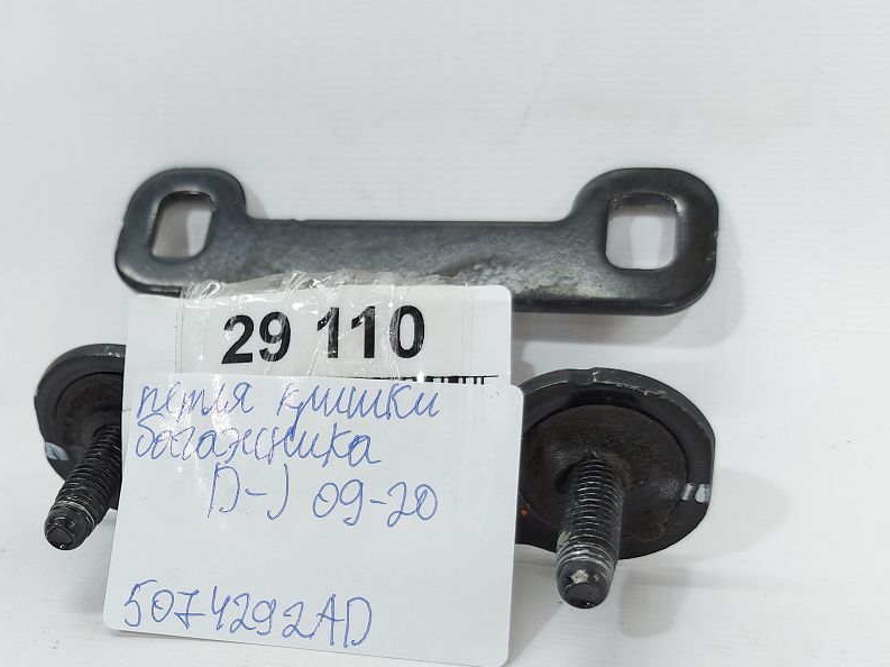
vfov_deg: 33.9
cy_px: 469
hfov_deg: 43.5
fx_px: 1079
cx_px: 234
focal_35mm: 42
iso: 50
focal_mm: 5.23
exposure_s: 1/50
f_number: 1.8
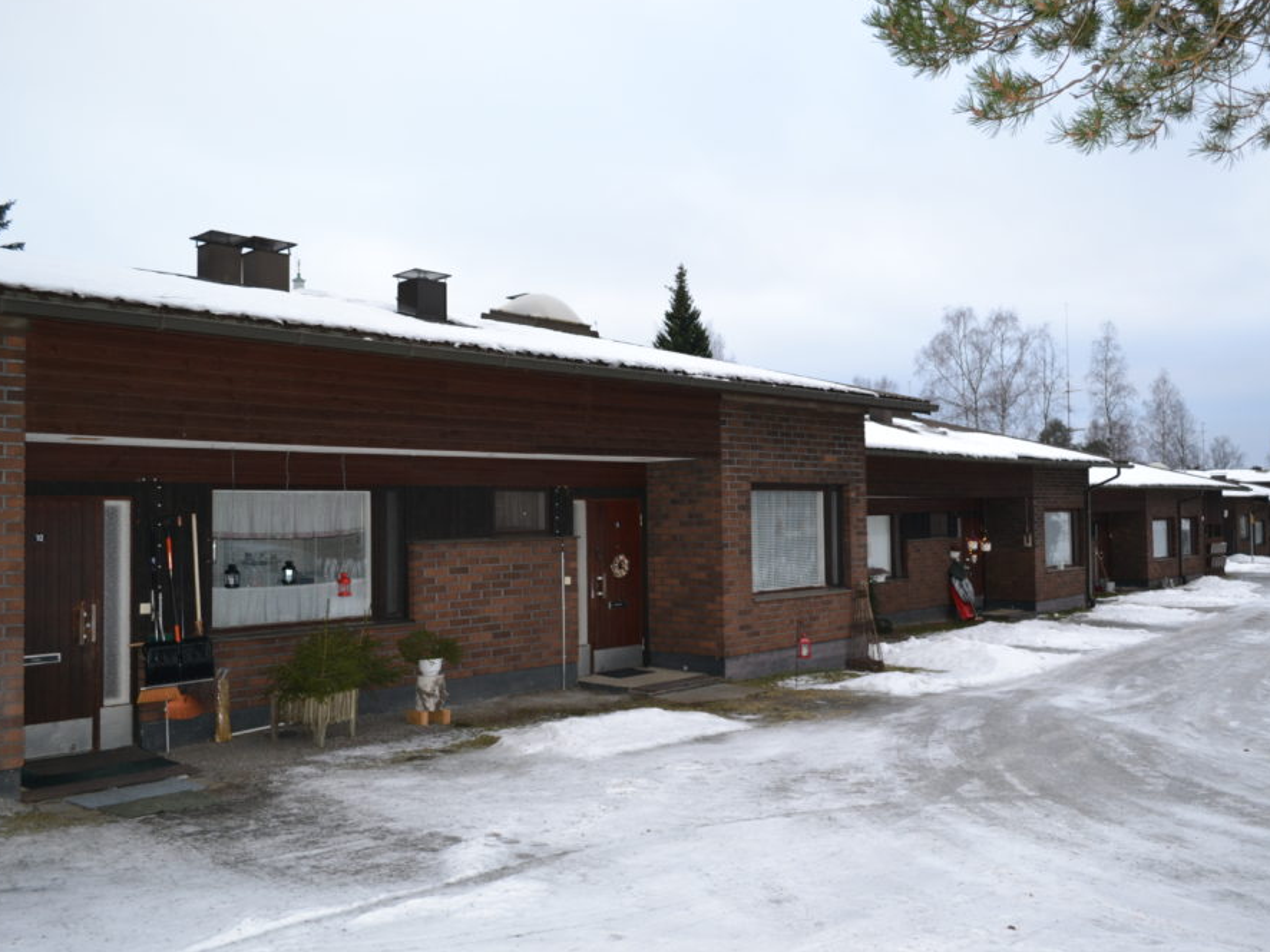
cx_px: 691
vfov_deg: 46.8
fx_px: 1101
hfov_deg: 59.9
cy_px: 469
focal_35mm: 30
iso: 360
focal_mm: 18
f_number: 4
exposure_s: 1/125
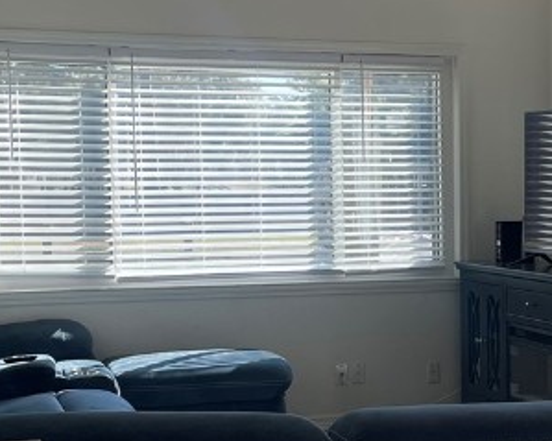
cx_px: 513
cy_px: 314
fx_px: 1421
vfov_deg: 17.6
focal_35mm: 87
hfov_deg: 21.4
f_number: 1.6
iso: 32
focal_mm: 4.2
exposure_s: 1/515
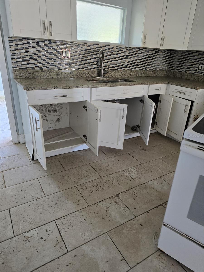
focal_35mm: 23
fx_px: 181
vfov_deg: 73.9
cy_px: 136
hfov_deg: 58.9
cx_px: 102
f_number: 1.7
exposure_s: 1/120
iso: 250
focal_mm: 6.3
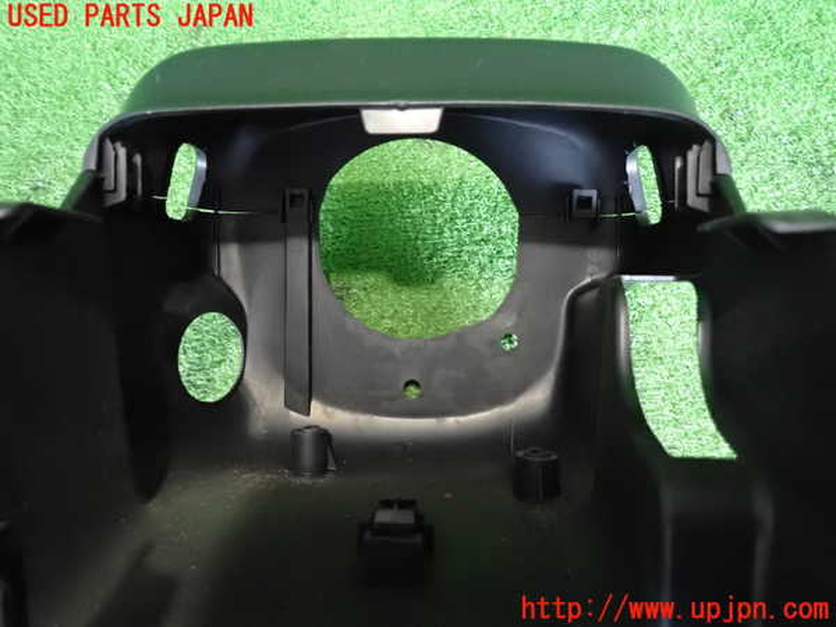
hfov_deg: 69.4
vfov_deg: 54.9
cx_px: 418
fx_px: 604
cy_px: 314
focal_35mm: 25
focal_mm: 4.5
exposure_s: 1/50
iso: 1600
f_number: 2
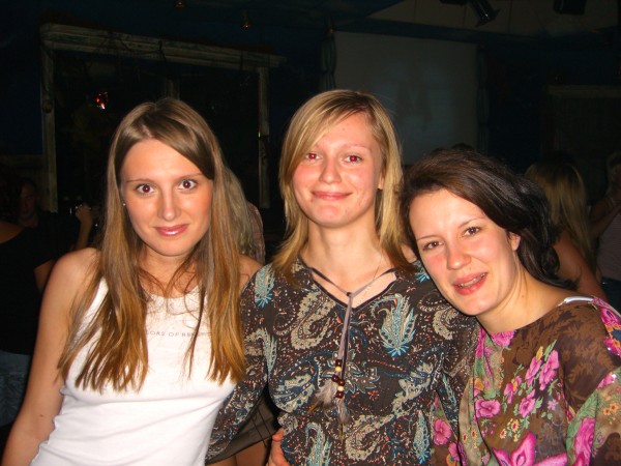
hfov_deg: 49.0
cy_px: 233
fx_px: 682
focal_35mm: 38
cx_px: 310
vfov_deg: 37.7
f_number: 2.8
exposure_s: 1/60
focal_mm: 7.9
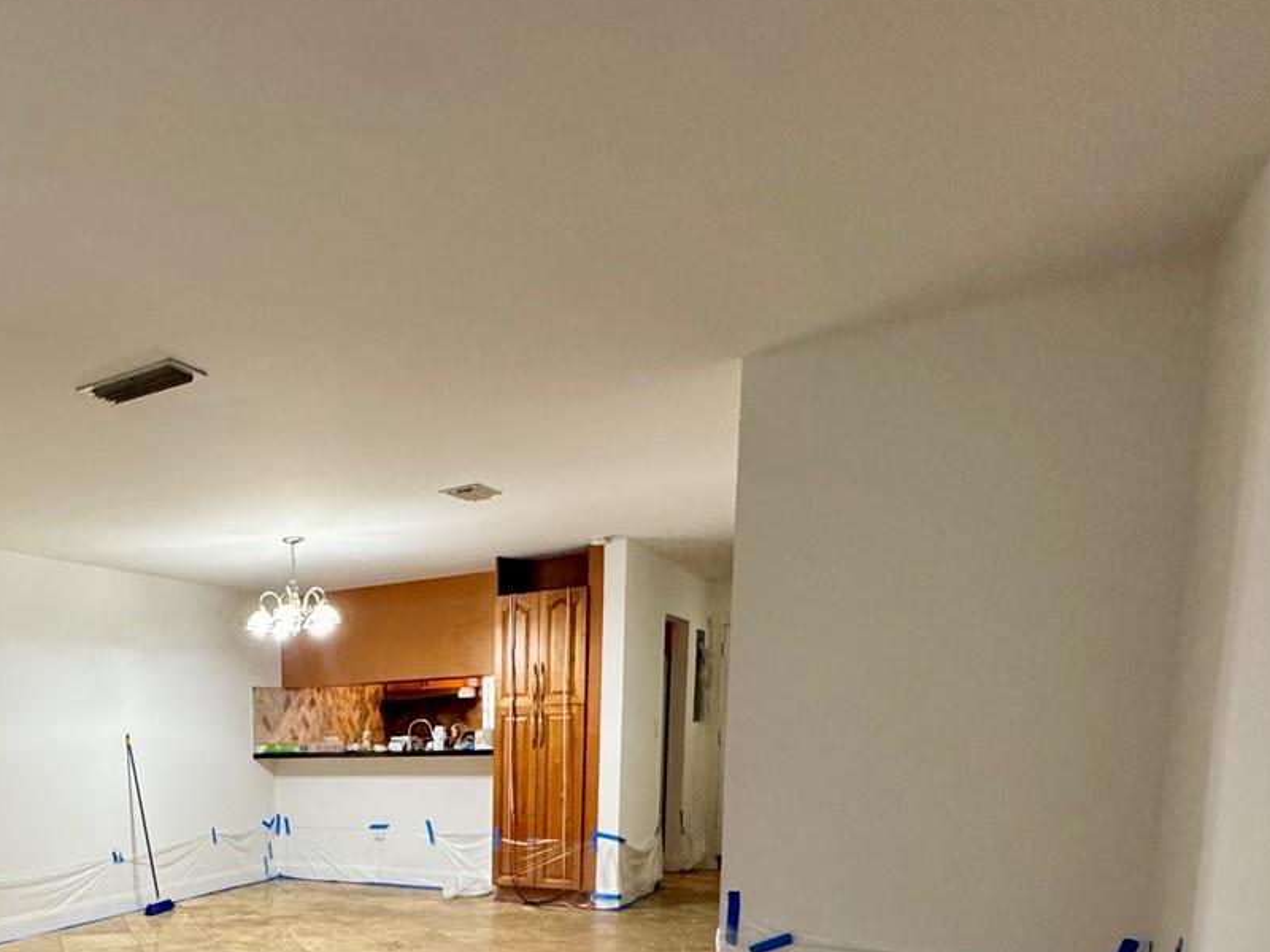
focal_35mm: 28
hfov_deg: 55.7
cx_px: 146
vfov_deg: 44.7
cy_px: 877
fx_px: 1027
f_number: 2.2
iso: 320
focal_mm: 2.22
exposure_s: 1/120
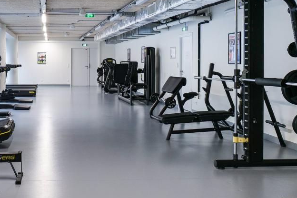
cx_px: 59
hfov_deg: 45.1
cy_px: 67
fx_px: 338
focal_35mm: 41
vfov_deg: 32.4
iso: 800
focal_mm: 20
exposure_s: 1/13
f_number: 9
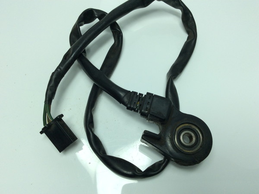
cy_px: 97
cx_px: 130
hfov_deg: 56.9
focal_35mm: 32
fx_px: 239
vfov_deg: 44.0
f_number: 2.4
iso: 32
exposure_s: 1/443
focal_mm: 3.3
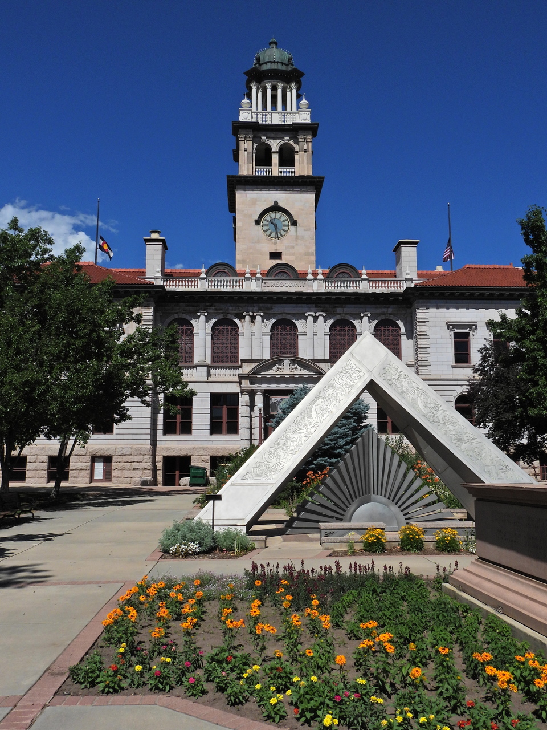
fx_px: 695
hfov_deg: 42.9
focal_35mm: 33
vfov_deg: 55.4
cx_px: 274
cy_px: 365
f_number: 5.6
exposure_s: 1/1600
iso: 100
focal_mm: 5.9
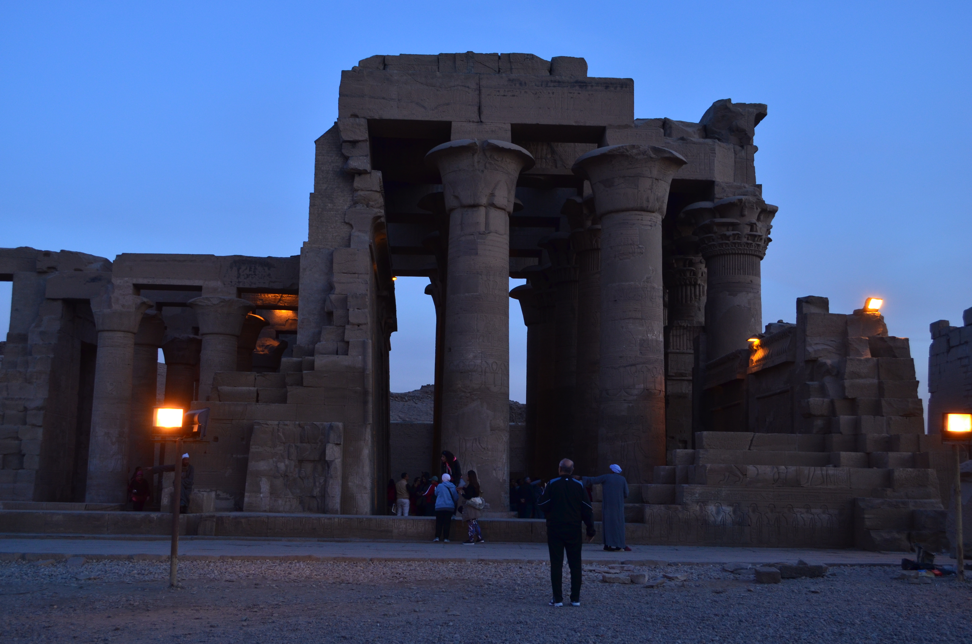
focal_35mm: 42
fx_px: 1132
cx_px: 486
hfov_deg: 46.5
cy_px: 322
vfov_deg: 31.8
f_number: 5.6
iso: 400
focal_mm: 28
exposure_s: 1/125
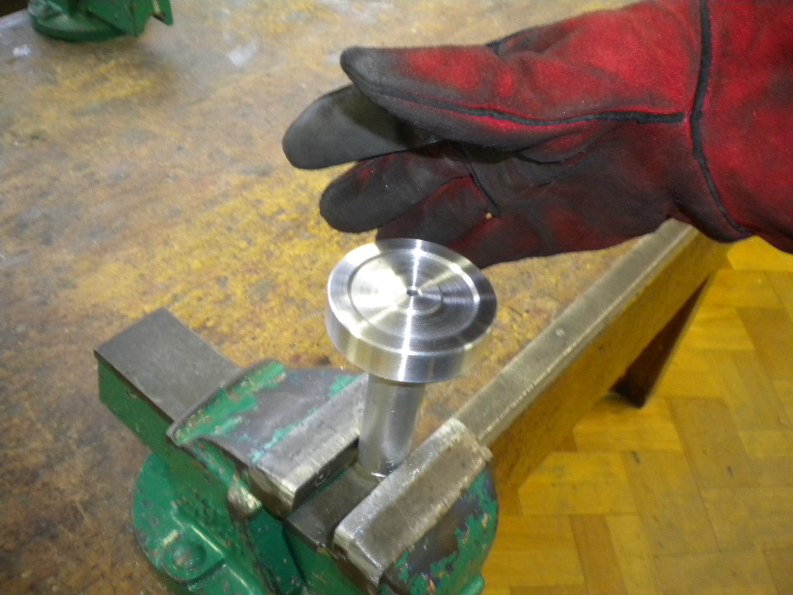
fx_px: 802
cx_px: 396
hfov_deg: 52.6
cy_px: 298
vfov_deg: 40.7
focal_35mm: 35
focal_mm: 6.3
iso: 400
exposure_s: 1/30
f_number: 3.1
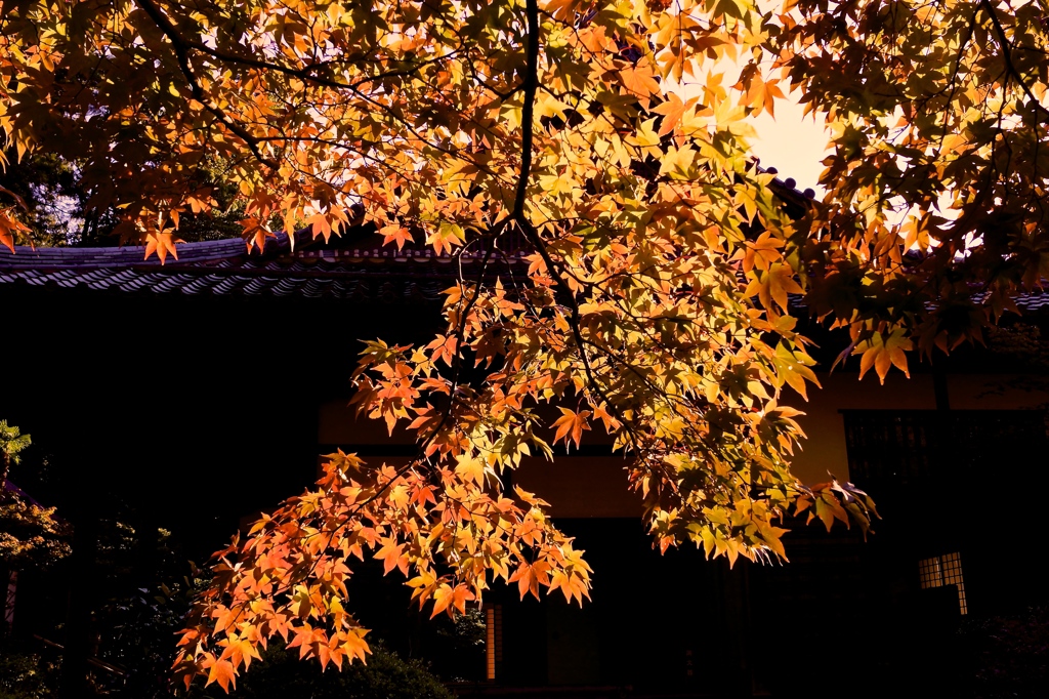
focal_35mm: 36
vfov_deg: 36.8
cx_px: 524
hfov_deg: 53.1
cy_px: 350
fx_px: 1049
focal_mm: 24
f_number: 8
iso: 200
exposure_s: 1/160
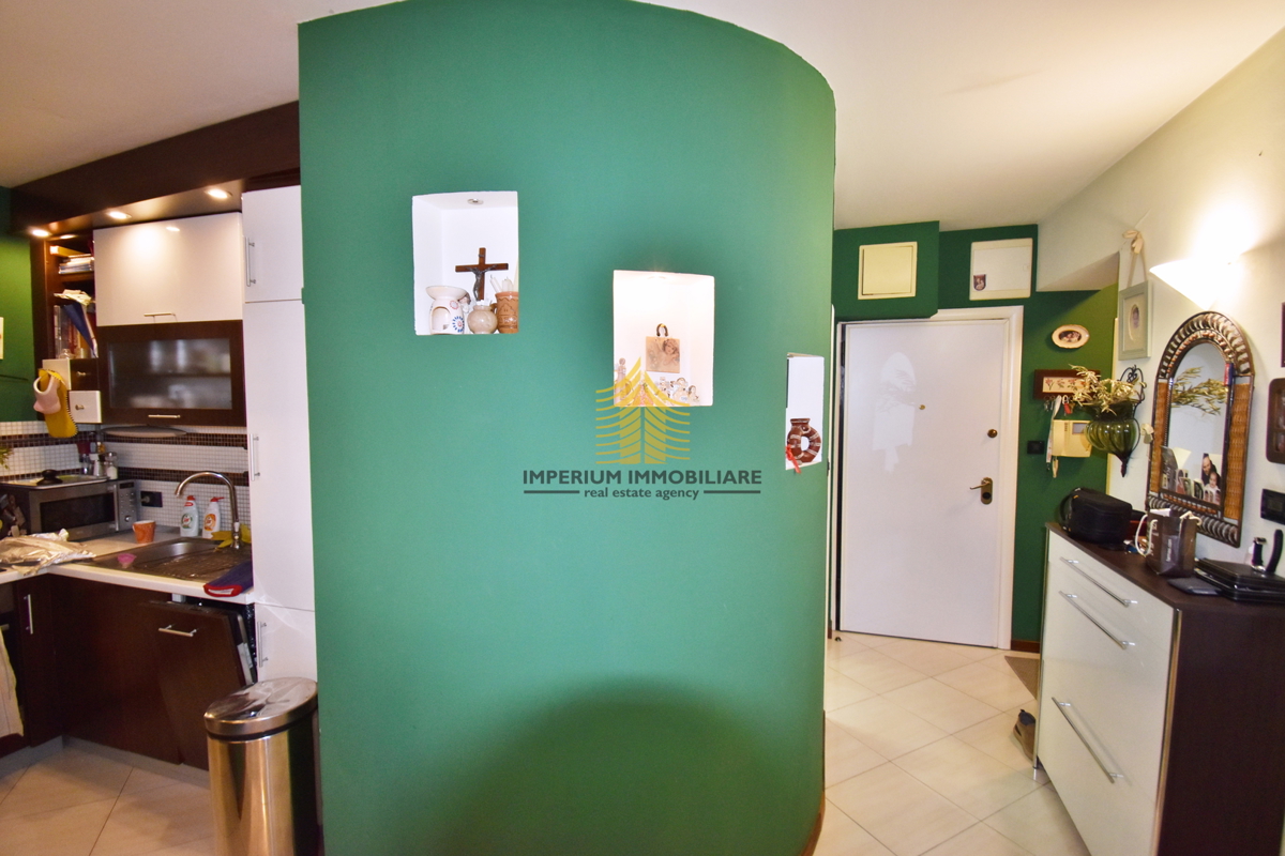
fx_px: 535
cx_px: 642
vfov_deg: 77.3
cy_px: 428
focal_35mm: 15
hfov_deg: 100.4
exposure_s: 1/60
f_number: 4.5
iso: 720
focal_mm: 10
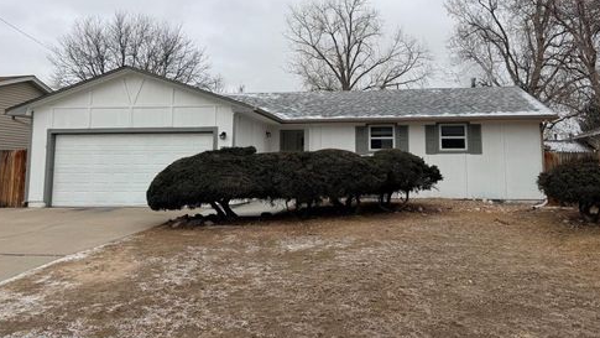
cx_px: 333
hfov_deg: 60.9
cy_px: 111
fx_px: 509
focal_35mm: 32
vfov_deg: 36.3
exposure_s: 1/5714
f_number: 1.78
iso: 80
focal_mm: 6.76
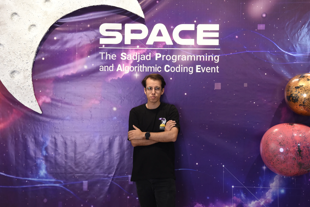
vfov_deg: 20.0
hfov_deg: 29.7
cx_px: 157
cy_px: 94
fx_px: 586
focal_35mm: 68
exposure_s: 1/100
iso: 1250
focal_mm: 62
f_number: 6.3
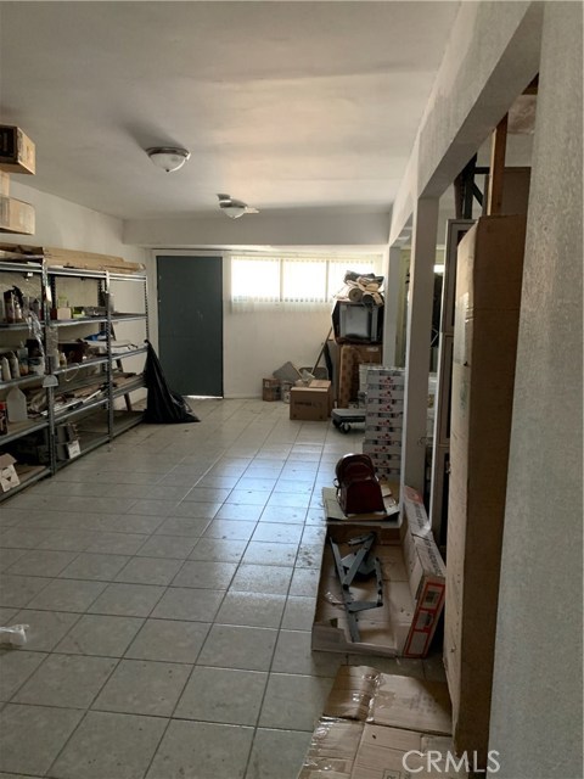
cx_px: 292
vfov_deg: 67.3
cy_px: 390
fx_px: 585
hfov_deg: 53.1
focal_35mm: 26
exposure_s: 1/43
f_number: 1.8
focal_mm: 4.25
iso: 400
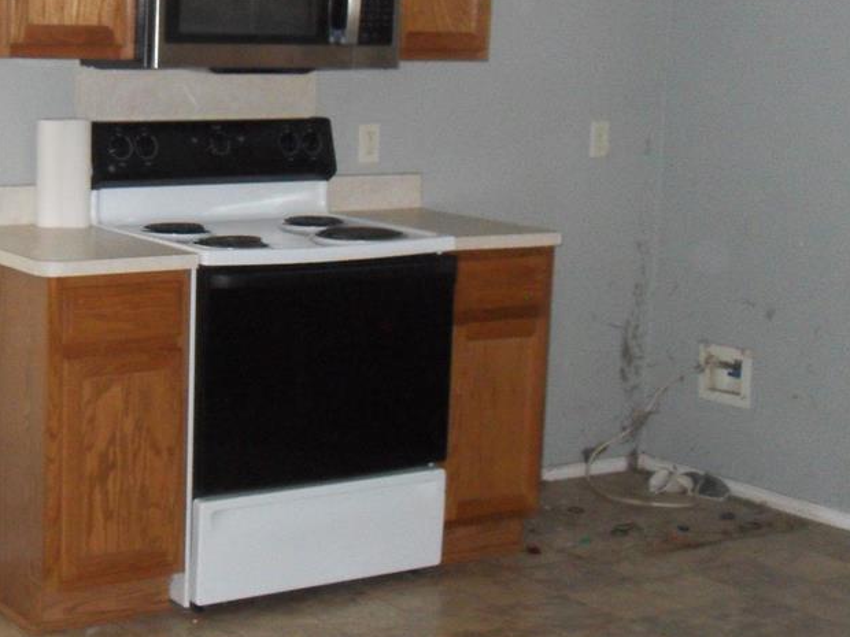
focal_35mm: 71
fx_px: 1743
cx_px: 195
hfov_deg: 27.0
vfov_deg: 20.7
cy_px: 278
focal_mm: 7.9
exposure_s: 1/45
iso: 480
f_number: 3.9
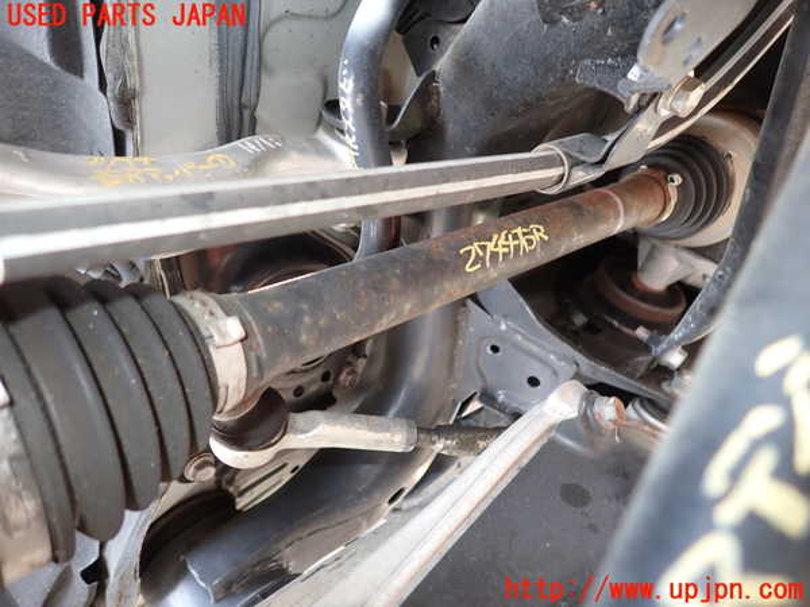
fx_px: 585
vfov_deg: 54.9
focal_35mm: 25
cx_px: 405
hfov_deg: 69.4
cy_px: 304
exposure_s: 1/60
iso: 125
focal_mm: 4.5
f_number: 2
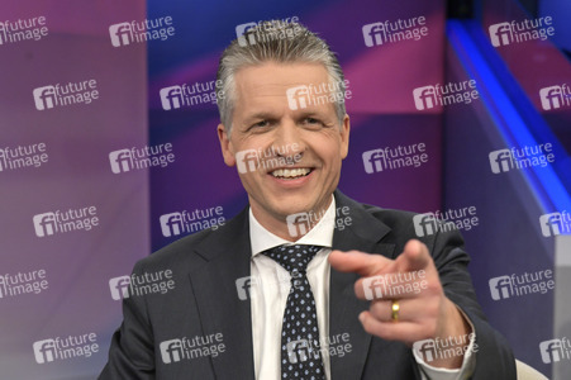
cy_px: 190
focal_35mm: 70
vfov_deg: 19.4
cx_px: 286
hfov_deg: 28.9
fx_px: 1109
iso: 2500
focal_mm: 70
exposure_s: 1/250
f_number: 6.3
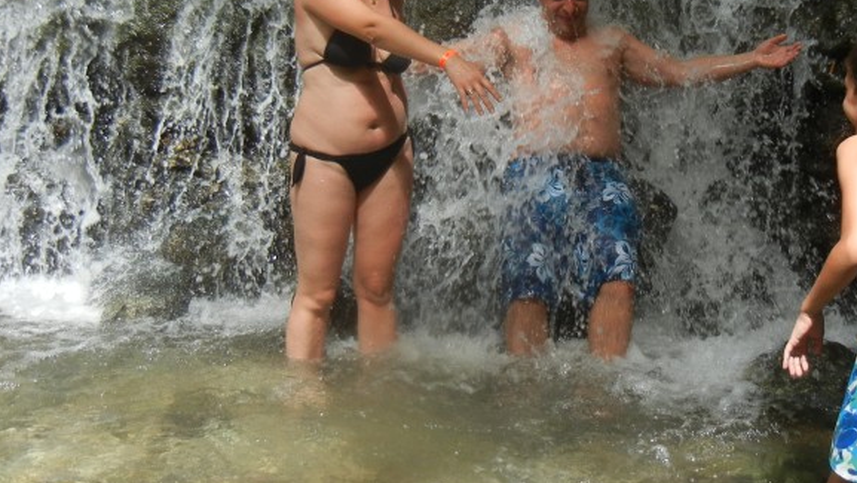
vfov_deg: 20.7
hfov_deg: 35.6
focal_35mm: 58
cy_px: 168
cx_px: 579
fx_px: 1318
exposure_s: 1/357
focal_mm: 5.4
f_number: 3.5
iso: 160
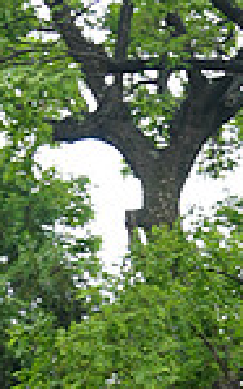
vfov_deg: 8.0
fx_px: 2620
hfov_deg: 5.3
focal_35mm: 247
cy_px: 825
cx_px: -27
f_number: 4.5
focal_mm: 30
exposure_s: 1/60
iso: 100
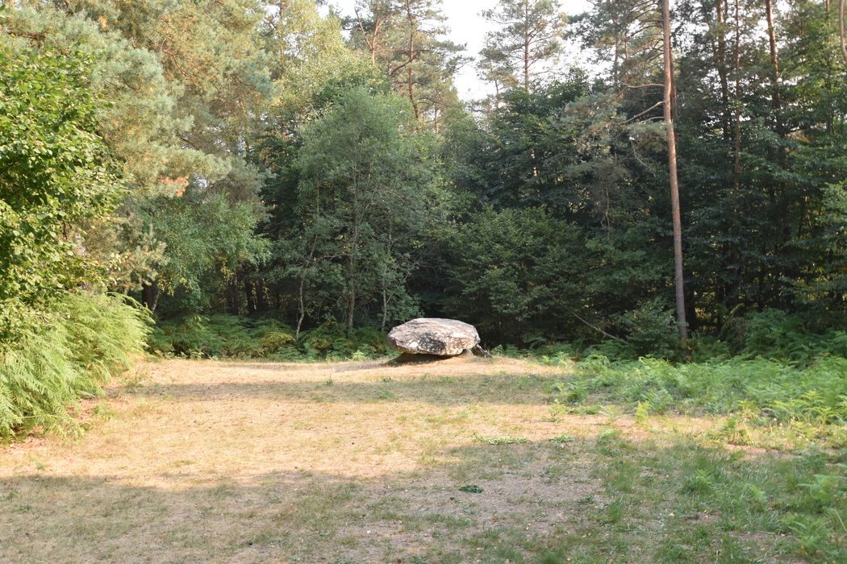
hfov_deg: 53.1
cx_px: 424
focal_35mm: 36
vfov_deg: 36.9
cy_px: 282
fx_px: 847
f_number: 6.3
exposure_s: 1/160
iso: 400
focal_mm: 24
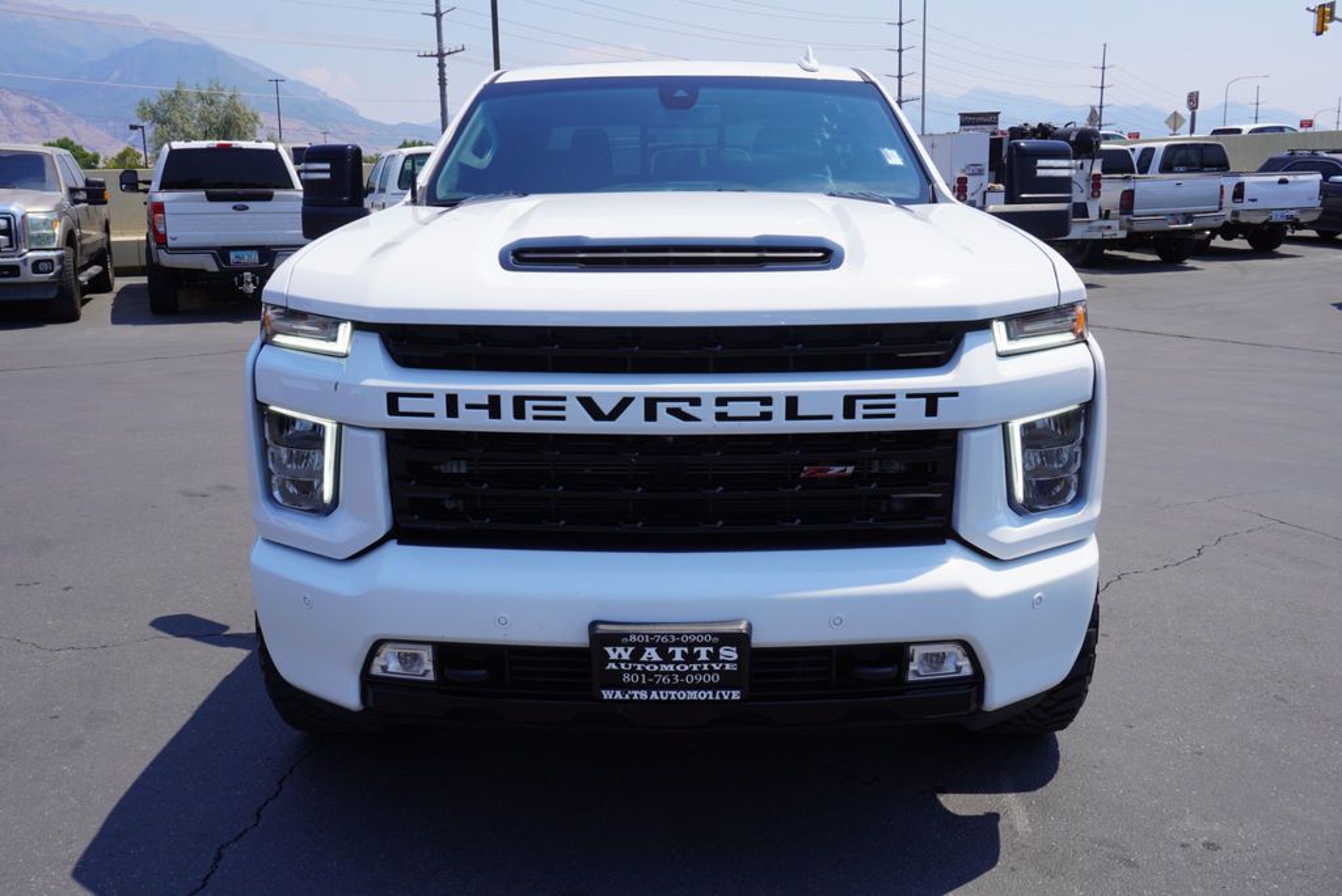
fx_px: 1175
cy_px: 448
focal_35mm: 32
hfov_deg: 59.5
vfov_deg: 41.8
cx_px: 671
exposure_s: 1/200
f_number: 10
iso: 100
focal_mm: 21
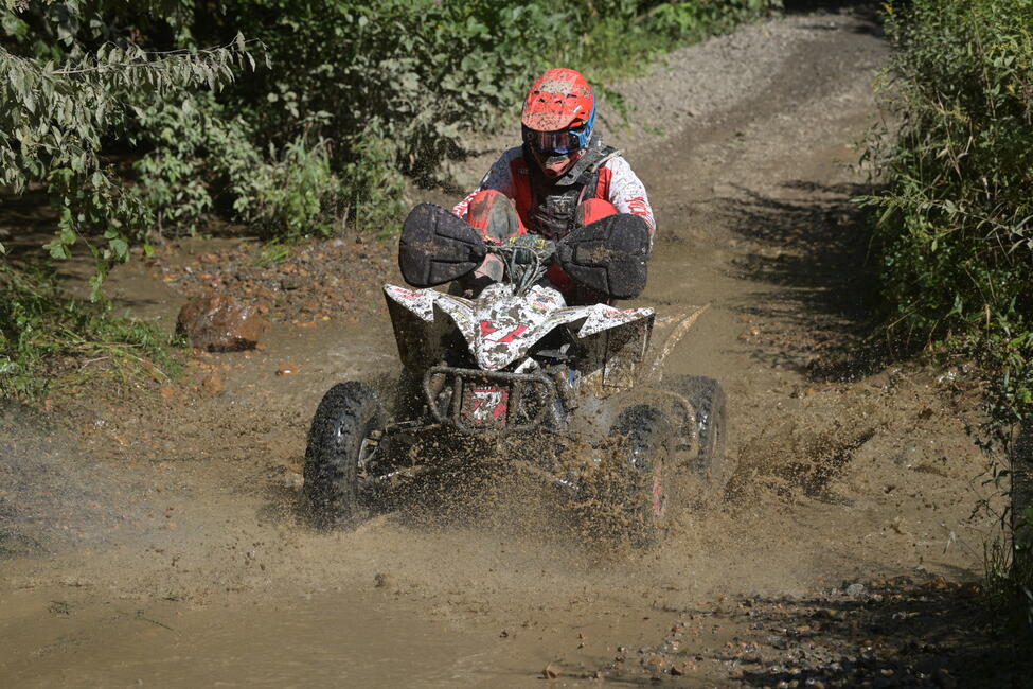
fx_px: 3214
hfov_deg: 18.3
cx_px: 516
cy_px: 344
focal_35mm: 112
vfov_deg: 12.2
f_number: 5.6
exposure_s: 1/1000
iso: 200
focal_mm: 112
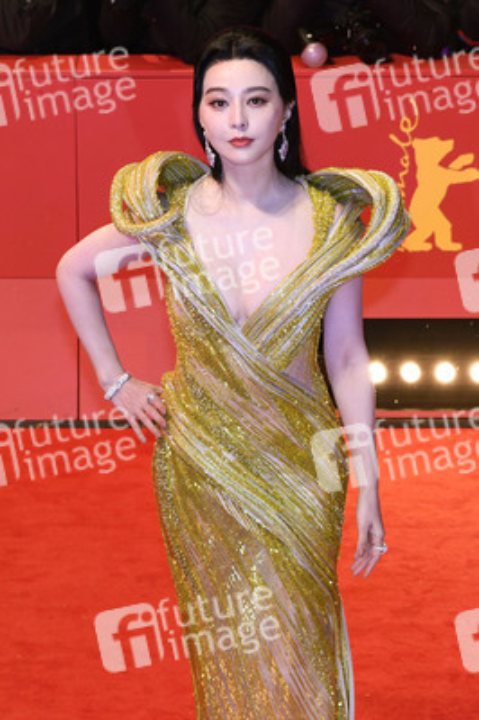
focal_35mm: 56
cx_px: 240
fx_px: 1120
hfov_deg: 24.2
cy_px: 360
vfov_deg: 35.7
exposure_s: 1/200
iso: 1250
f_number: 5
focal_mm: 56
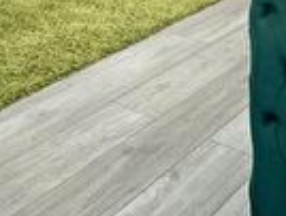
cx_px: 132
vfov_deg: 16.3
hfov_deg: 26.6
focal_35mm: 73
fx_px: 604
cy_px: -198
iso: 250
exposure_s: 1/99
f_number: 2.2
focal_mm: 2.22
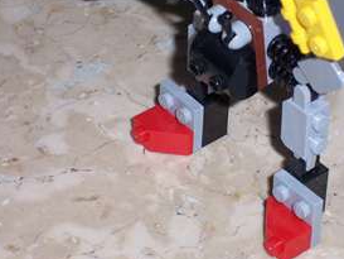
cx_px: 226
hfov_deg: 12.5
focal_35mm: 158
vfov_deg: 9.4
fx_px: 1571
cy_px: 102
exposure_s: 1/125
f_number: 4.8
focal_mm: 18.6
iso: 125
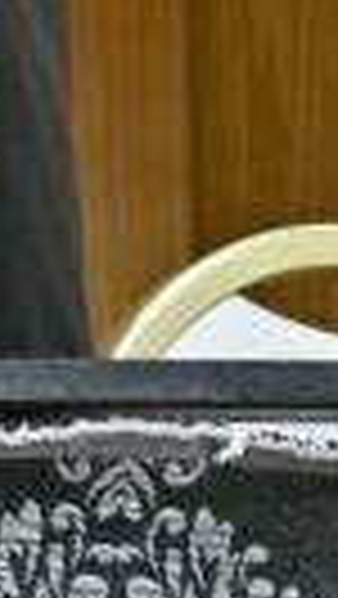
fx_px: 23139
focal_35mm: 1455
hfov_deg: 0.8
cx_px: -50
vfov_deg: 1.5
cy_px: -881
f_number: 4
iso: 400
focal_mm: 120
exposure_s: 1/250
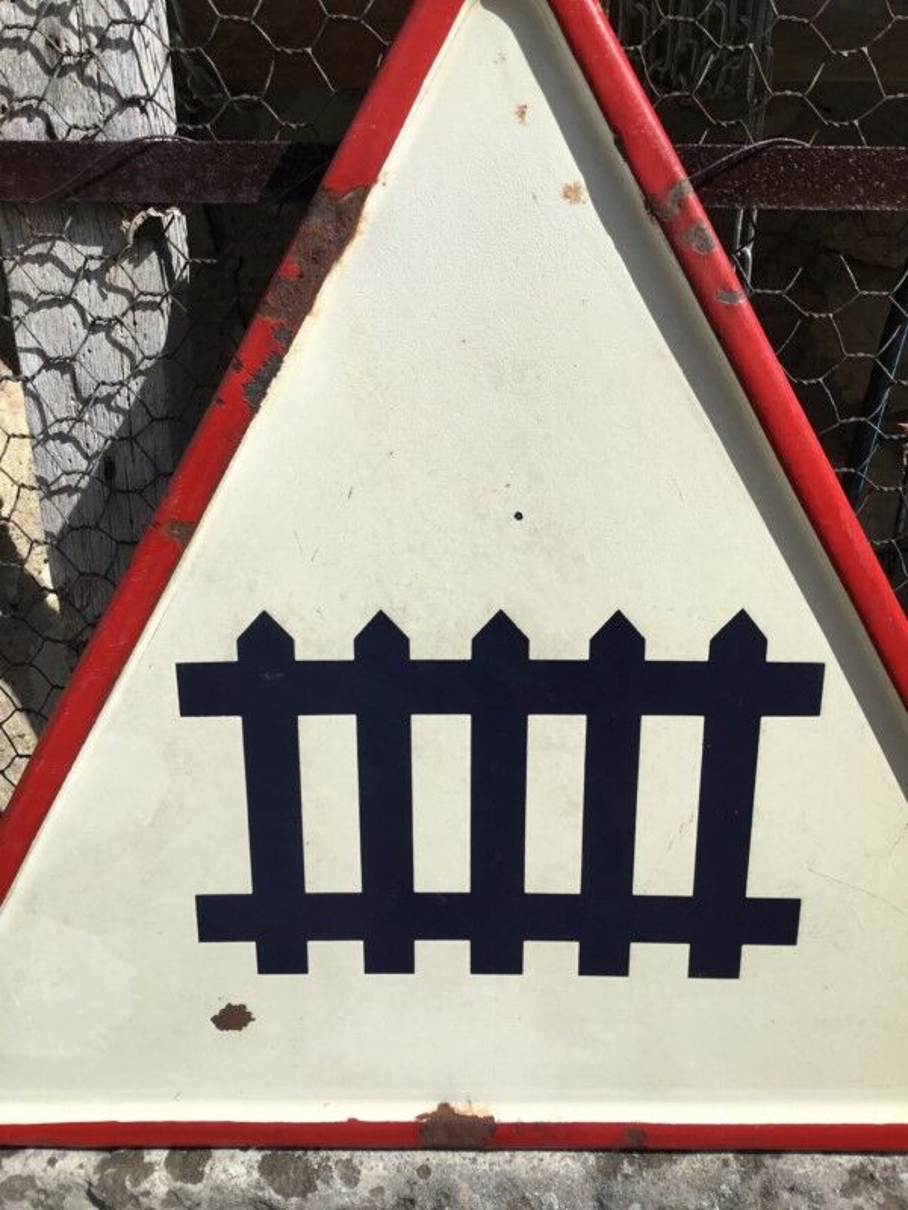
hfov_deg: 45.4
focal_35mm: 31
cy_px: 605
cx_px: 454
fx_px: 1084
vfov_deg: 58.4
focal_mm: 3.3
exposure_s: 1/1812
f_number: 2.4
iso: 25
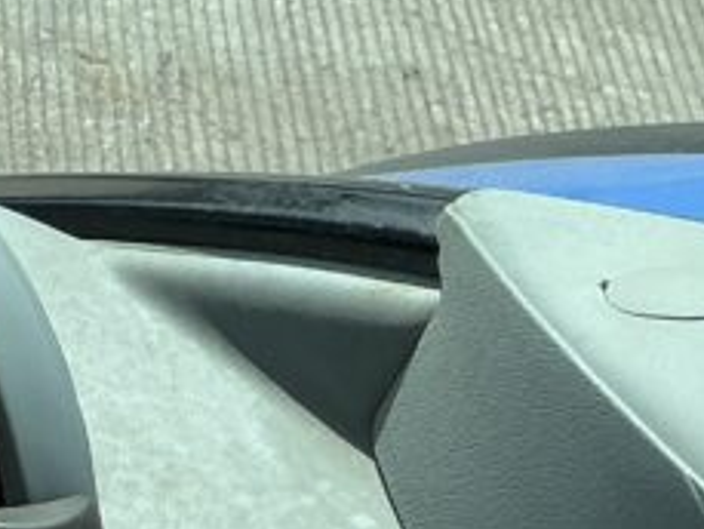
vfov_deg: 11.1
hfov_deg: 13.6
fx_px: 2544
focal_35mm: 125
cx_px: -682
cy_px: -394
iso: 25
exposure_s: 1/1121
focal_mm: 3
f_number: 1.8
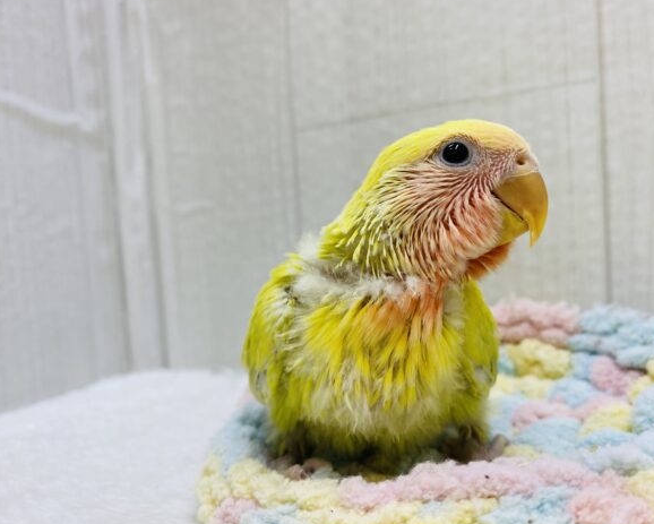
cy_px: 264
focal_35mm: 27
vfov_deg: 53.2
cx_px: 339
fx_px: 523
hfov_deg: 64.0
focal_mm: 4.25
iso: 100
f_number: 1.8
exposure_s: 1/100
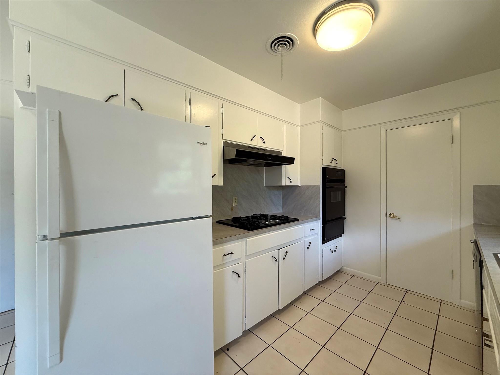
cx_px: 250
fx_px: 202
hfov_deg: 102.1
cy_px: 188
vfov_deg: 85.7
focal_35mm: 14
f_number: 2.2
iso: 125
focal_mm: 2.22
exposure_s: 1/120
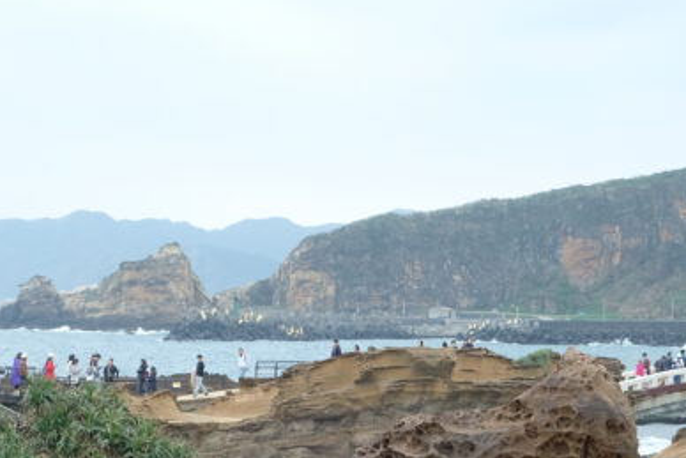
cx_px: 339
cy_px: 427
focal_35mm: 95
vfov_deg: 14.2
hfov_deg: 21.5
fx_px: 1811
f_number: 8
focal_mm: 24.3
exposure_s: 1/125
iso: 800
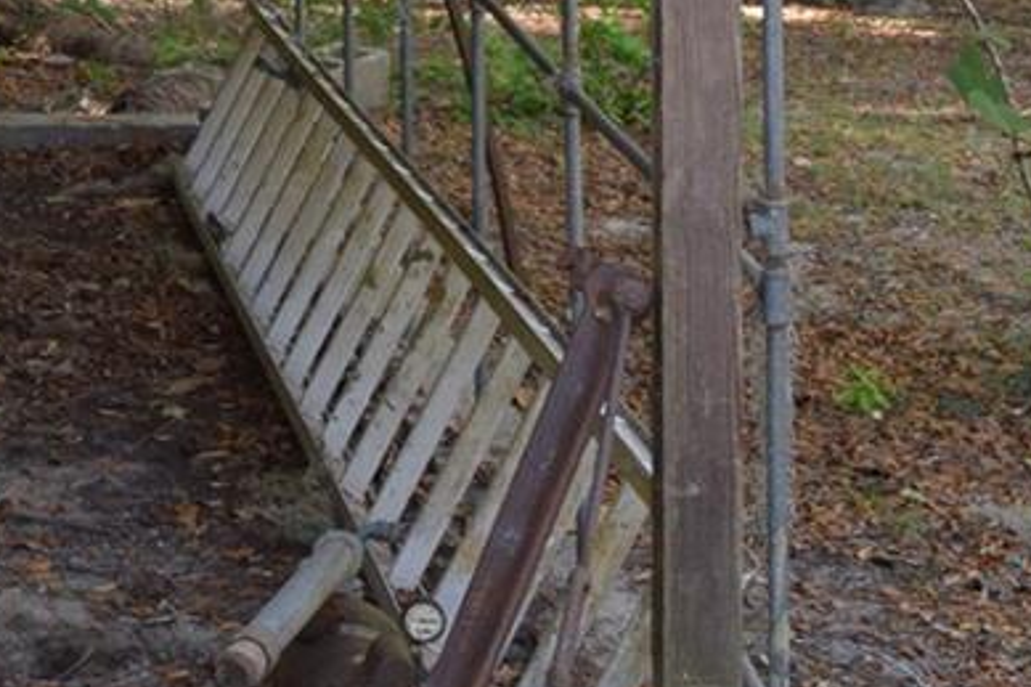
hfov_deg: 13.7
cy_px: -332
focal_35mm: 142
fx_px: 4066
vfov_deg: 9.4
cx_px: -419
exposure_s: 1/125
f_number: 5.6
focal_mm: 23
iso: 400
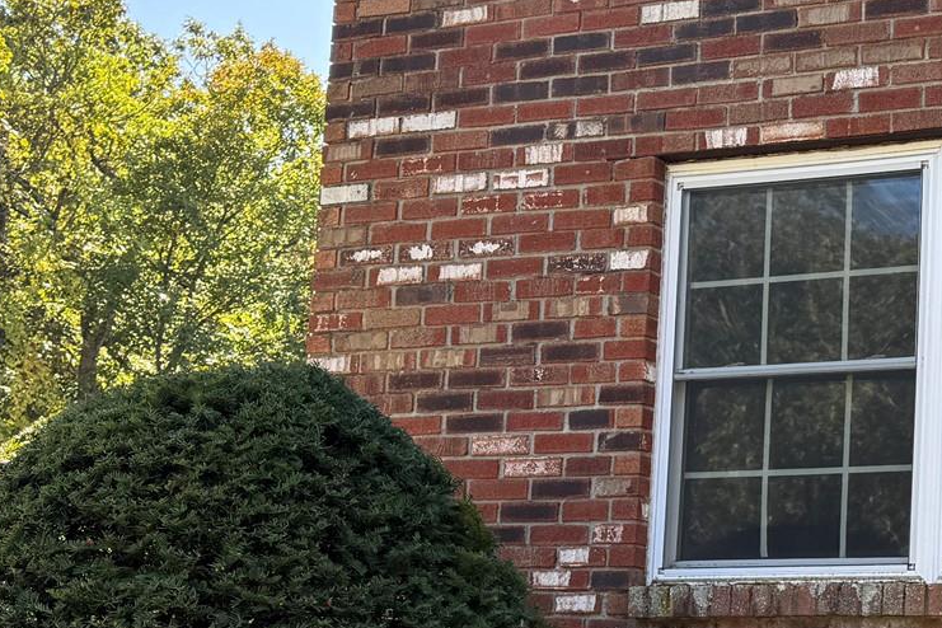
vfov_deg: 19.5
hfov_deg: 26.7
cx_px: 1063
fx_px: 1805
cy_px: 505
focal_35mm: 69
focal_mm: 6.76
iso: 80
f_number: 1.78
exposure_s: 1/442
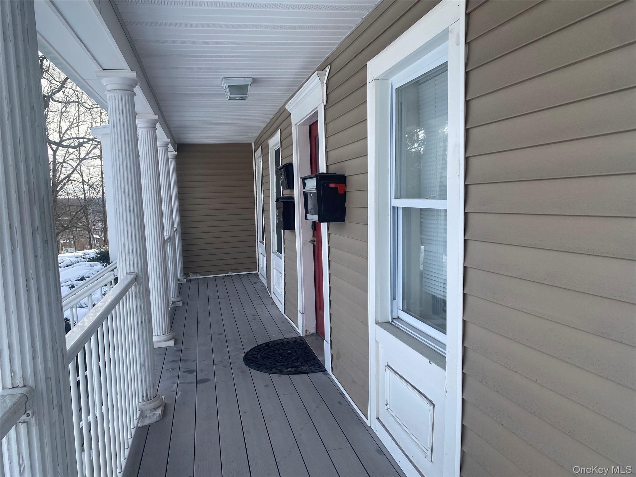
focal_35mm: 26
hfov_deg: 67.3
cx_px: 318
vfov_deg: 53.1
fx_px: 478
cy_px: 238
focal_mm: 4.25
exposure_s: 1/715
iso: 32
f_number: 1.8
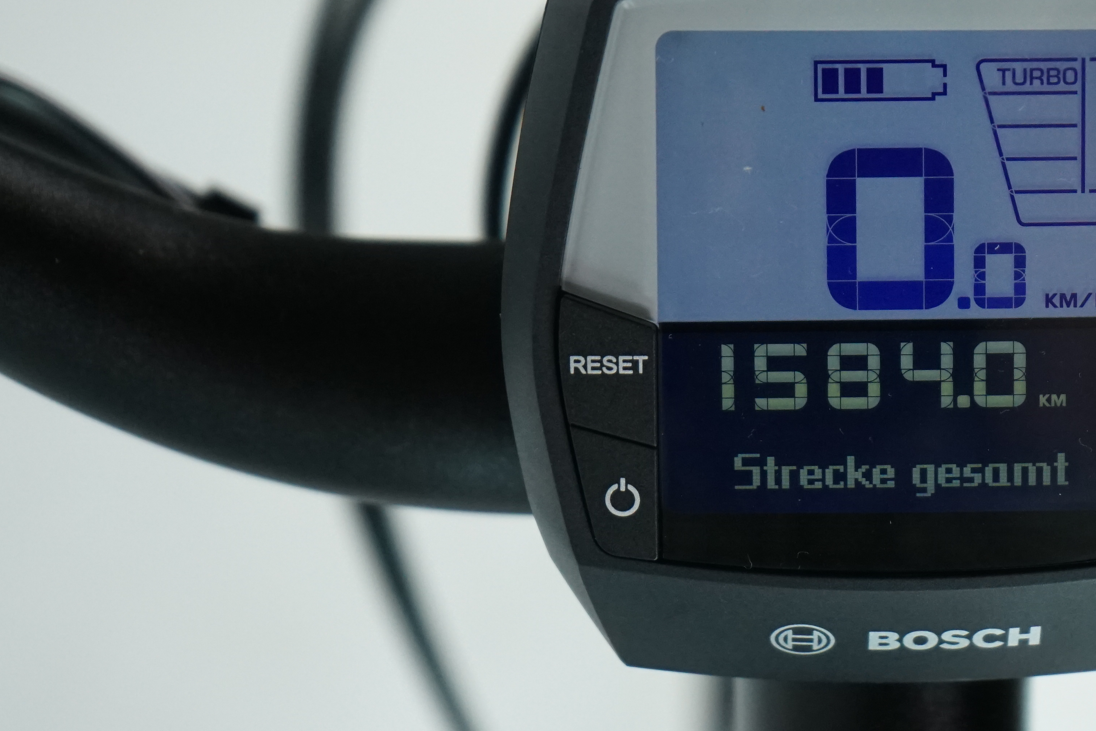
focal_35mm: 139
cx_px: 996
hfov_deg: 14.6
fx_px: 4231
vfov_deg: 9.9
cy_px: 212
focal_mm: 70
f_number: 5.6
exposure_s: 1/200
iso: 2000
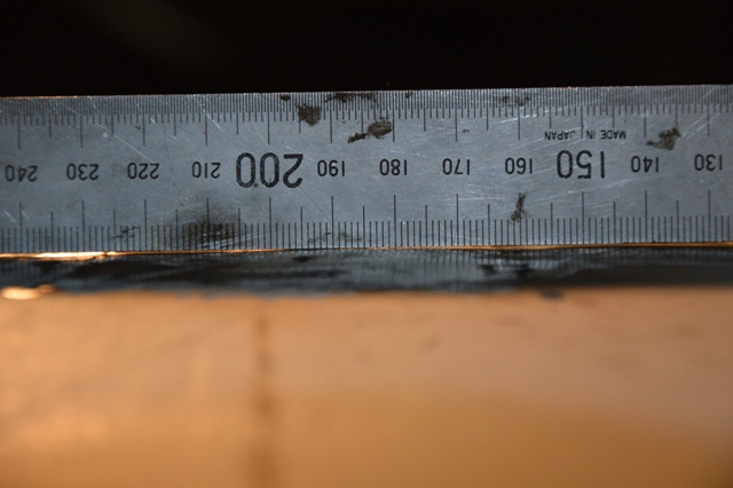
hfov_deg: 13.0
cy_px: 244
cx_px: 366
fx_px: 3205
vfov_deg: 8.7
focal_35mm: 158
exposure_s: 1/60
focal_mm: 105
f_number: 5.6
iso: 720
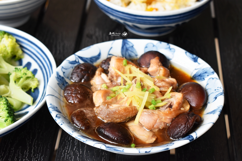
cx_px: 121
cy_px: 80
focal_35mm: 82
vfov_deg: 16.6
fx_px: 555
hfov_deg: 24.6
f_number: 5.6
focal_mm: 55
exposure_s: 1/400
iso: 800
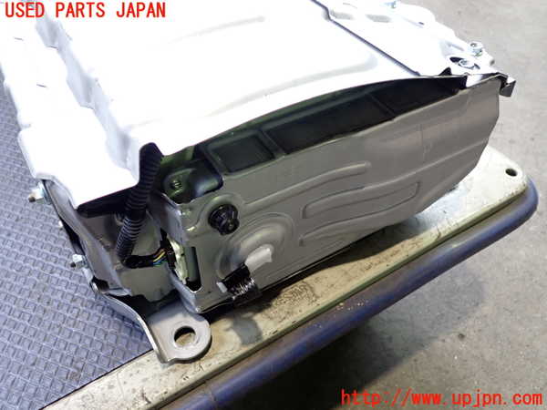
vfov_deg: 46.8
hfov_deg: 60.0
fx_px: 474
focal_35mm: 30
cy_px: 205
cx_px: 274
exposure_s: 1/30
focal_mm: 5.4
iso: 250
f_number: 2.3
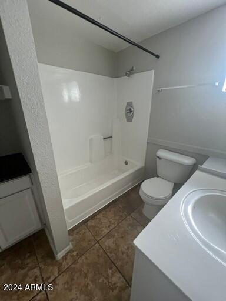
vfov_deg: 106.2
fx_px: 113
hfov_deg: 89.9
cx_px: 113
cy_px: 150
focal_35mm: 13
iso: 125
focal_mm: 1.57
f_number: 1.8
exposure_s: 1/99
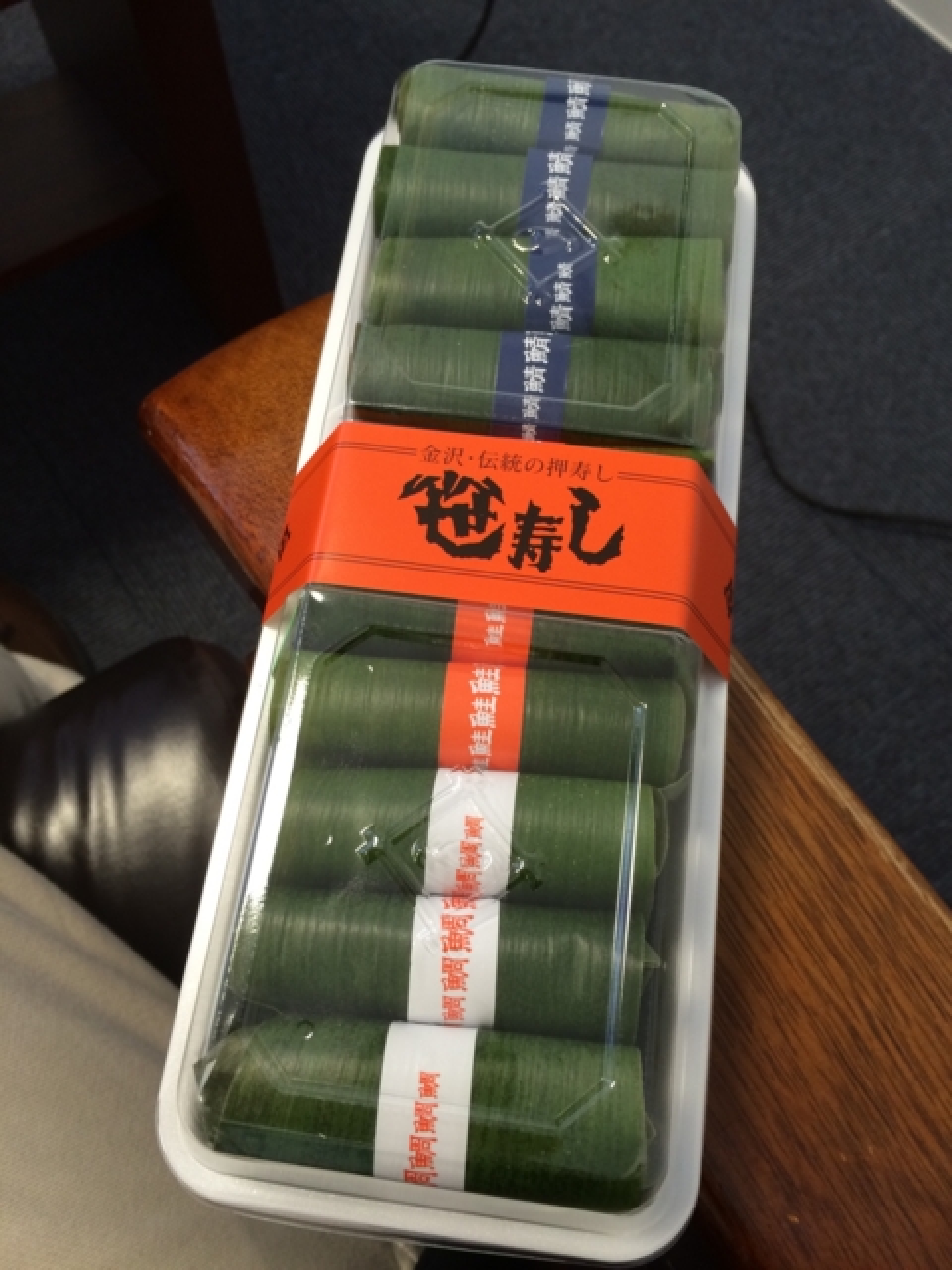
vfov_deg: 61.7
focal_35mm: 29
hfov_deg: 48.2
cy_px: 635
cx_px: 476
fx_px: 1063
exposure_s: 1/30
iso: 50
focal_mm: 4.15
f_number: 2.2
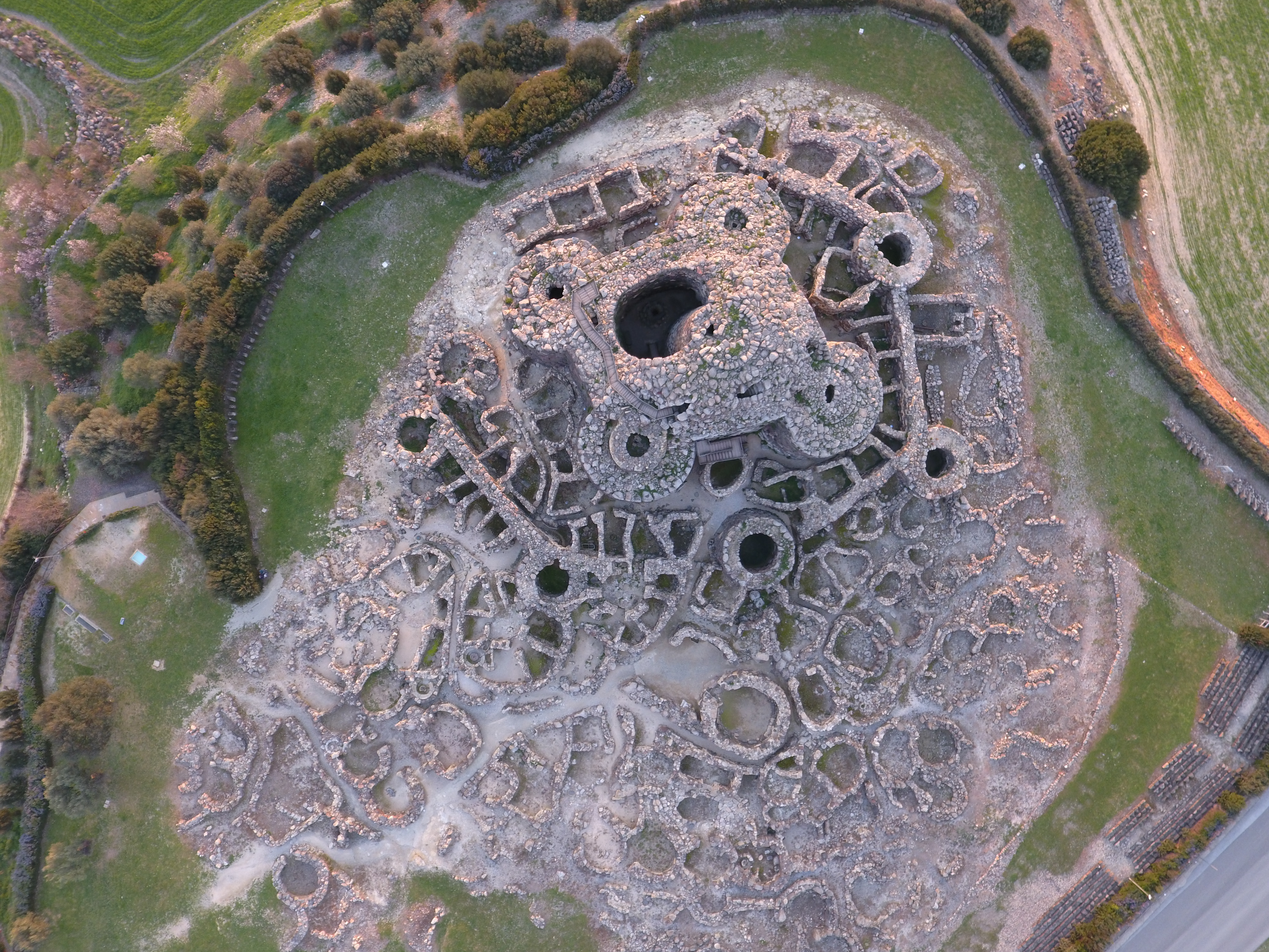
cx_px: 634
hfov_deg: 81.7
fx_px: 733
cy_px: 476
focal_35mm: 20
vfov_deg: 66.0
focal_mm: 3.61
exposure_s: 1/50
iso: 188
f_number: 2.8
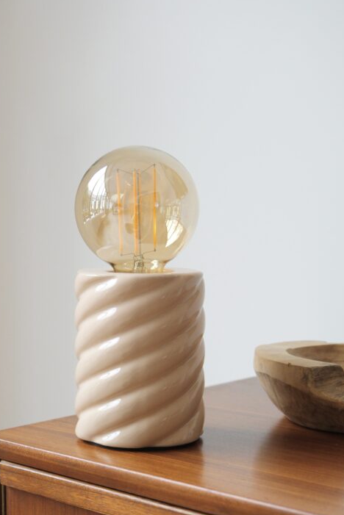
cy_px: 287
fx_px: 974
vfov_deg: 29.6
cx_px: 127
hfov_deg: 20.0
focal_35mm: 68
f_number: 7.1
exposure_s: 1/52
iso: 1250
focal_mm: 35
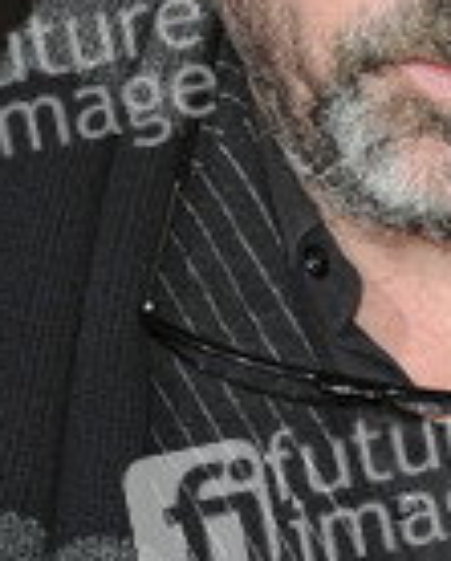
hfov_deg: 2.8
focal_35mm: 550
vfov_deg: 3.5
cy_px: -110
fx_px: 9152
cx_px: 453
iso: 500
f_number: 4.5
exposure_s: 1/160
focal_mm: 135
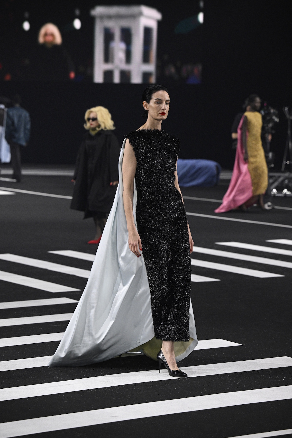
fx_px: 1338
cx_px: 146
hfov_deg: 12.5
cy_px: 219
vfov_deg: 18.6
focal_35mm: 110
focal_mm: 110
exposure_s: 1/500
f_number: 4
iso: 3200
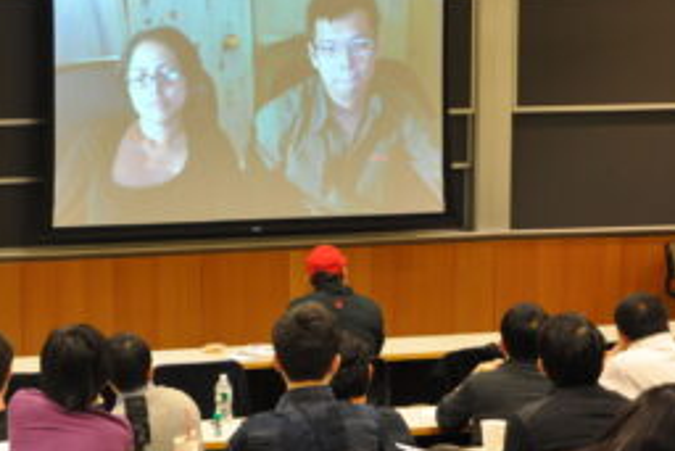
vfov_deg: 15.3
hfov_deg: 22.3
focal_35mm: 89
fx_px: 1673
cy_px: 294
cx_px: 82
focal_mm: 25
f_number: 4.5
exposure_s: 1/20
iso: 400
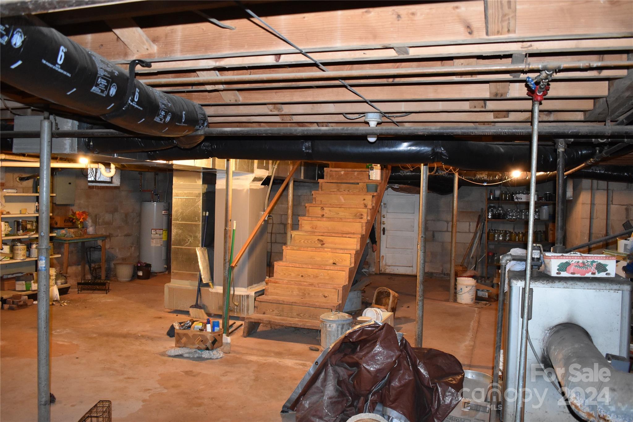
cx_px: 316
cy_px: 211
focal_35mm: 32
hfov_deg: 59.5
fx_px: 554
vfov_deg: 41.7
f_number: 3.8
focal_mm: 21
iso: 2800
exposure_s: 1/60
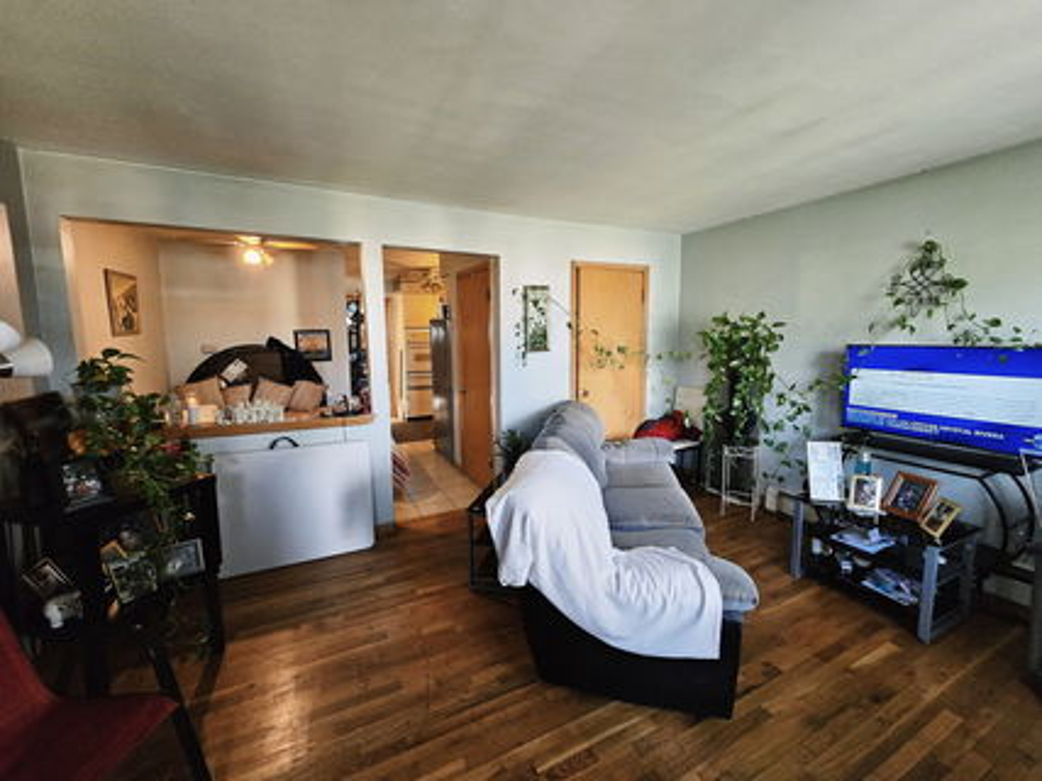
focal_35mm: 13
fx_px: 391
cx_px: 521
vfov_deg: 89.9
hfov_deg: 106.2
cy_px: 390
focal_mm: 2.2
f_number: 2.2
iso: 500
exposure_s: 1/60.2
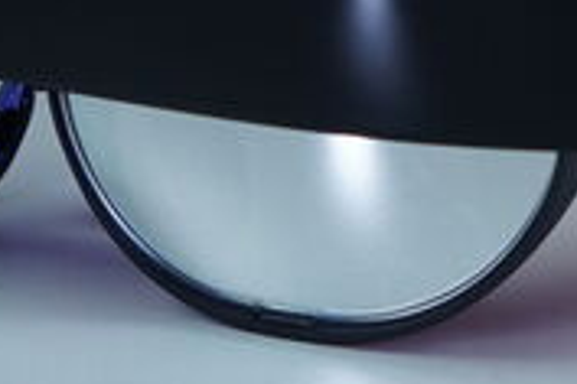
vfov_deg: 7.6
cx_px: 337
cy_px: -75
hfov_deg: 11.5
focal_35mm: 178
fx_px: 2853
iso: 640
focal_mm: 38
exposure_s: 1/160
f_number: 7.1
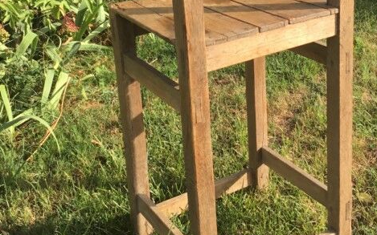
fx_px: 575
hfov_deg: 36.1
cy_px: 32
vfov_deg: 22.7
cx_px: 227
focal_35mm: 56
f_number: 2.4
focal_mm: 3.3
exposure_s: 1/364
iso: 25
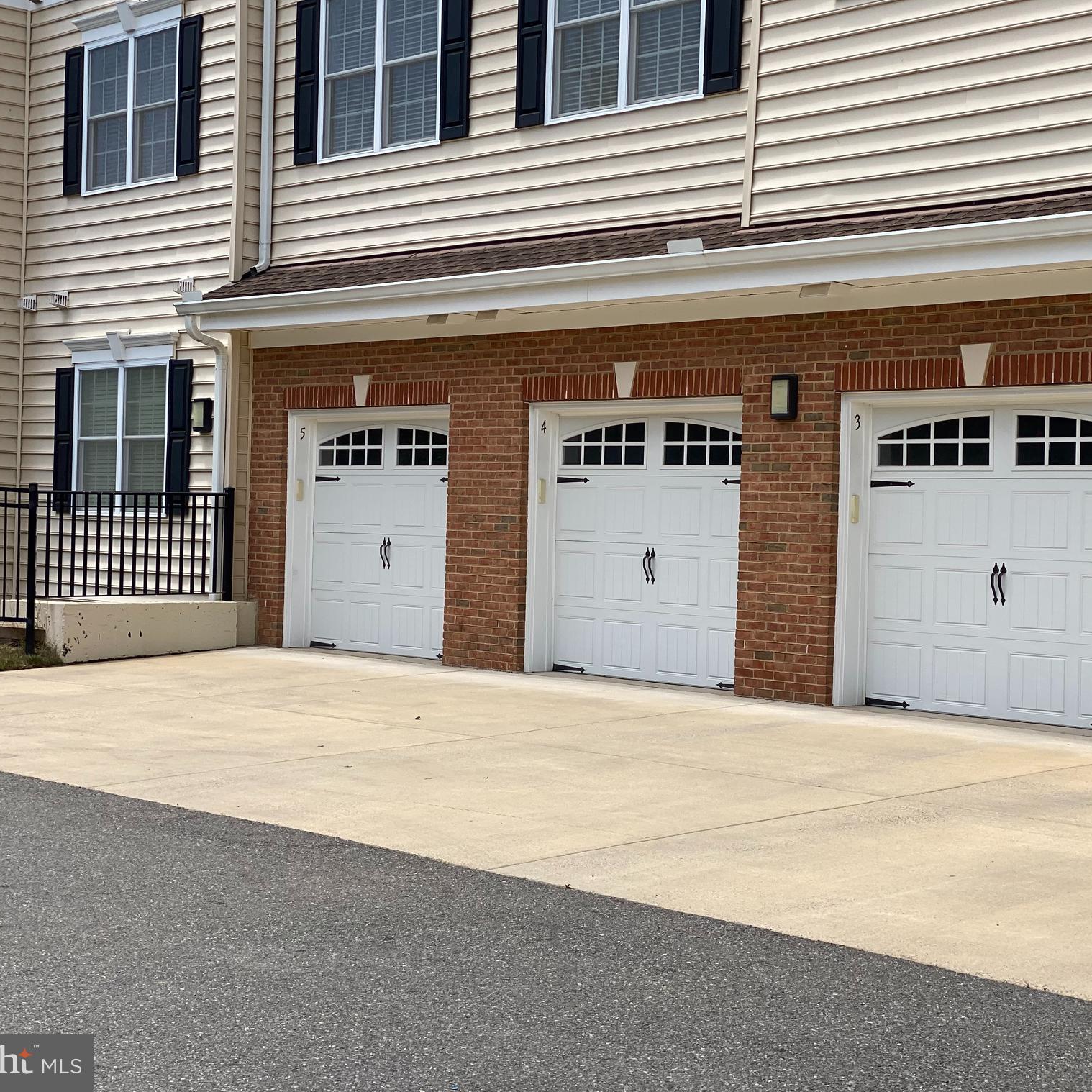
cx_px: 650
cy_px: 540
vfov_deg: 27.7
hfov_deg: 27.7
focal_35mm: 62
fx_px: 2213
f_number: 2
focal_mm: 6
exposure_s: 1/1546
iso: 20
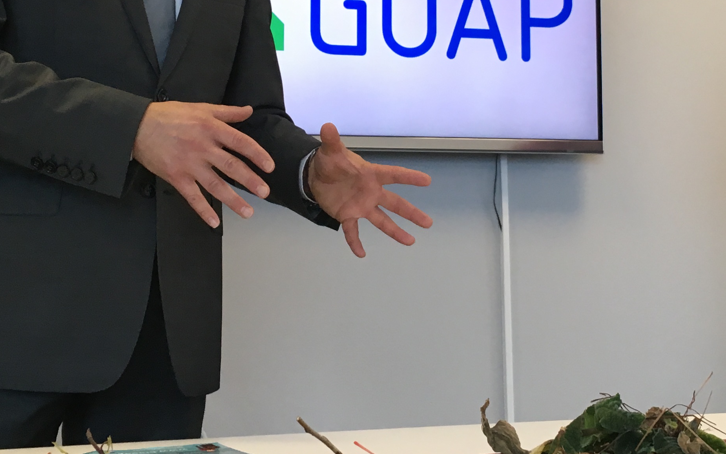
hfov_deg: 30.5
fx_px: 1326
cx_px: 443
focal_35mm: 67
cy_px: 111
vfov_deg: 19.3
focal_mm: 4.15
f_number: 2.2
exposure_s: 1/33
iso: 40
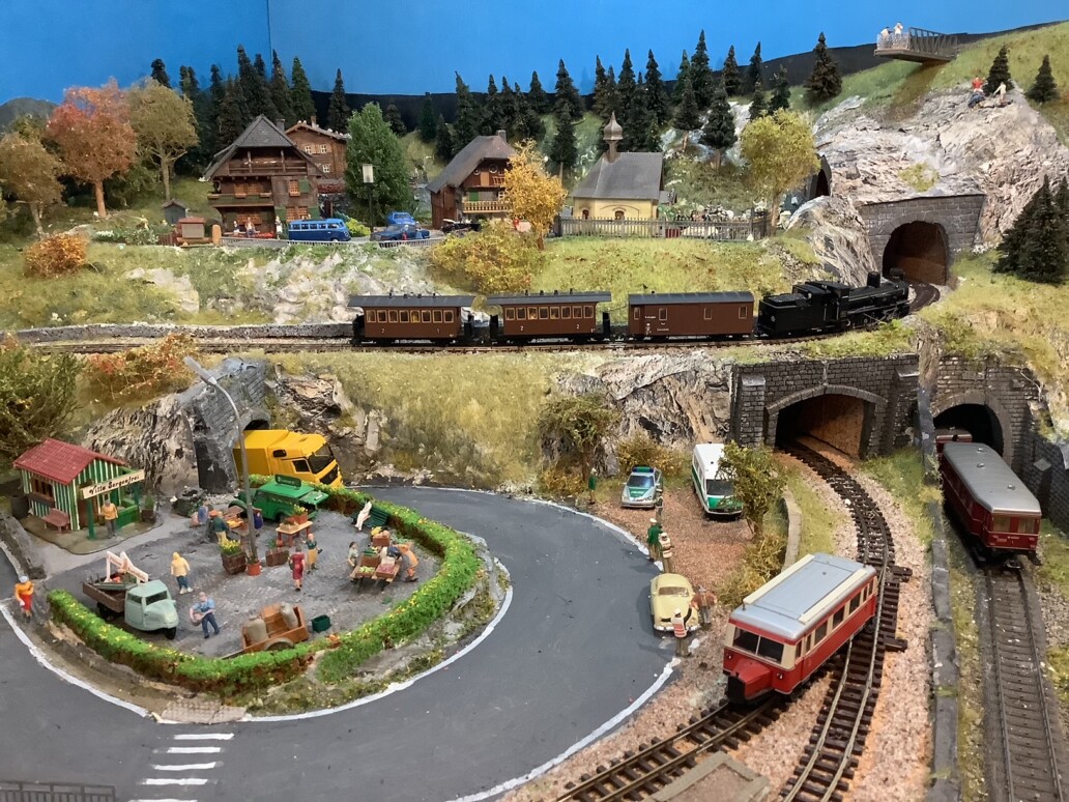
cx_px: 534
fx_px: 957
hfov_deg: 58.4
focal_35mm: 31
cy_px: 401
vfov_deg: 45.4
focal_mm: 3.3
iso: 320
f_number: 2.4
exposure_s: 1/50
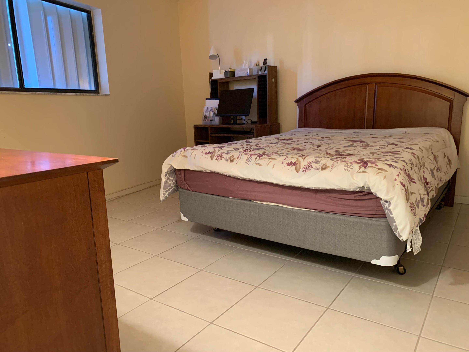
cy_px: 176
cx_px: 234
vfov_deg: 53.1
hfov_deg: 67.3
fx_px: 352
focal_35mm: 26
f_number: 1.8
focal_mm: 4.25
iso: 250
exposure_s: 1/40
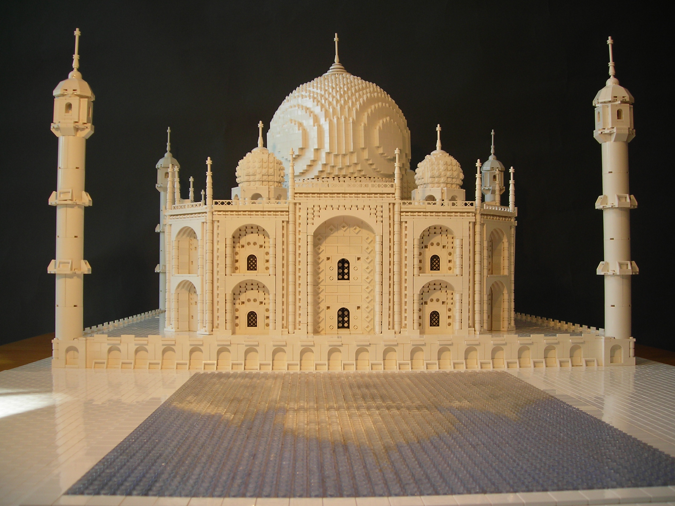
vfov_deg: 36.8
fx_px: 760
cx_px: 342
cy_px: 248
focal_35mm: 39
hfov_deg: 47.9
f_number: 3.2
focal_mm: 6.3
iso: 50
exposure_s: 1/40
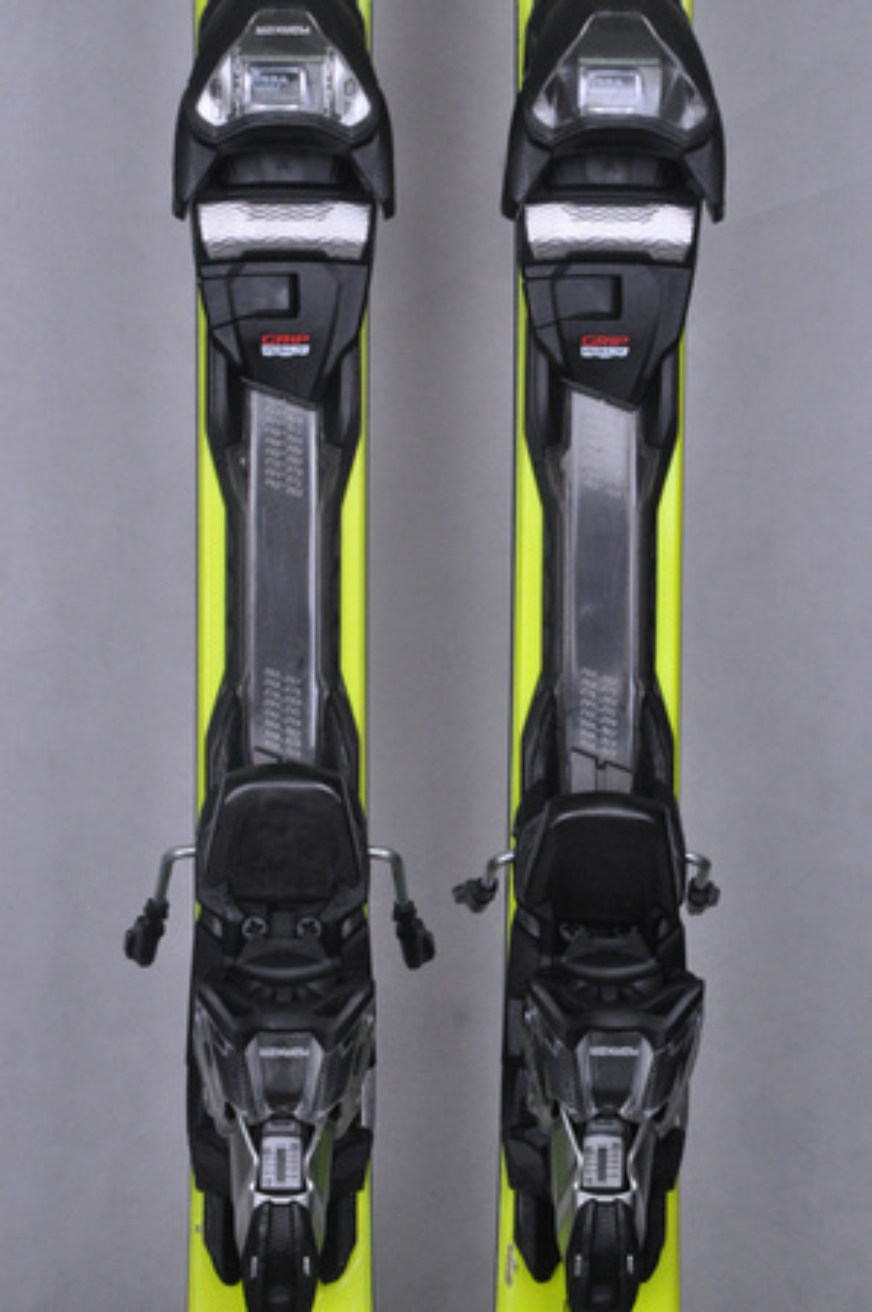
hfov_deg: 11.4
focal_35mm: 120
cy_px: 656
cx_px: 436
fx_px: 4370
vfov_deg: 17.1
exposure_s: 1/125
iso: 3200
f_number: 9.5
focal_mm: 80
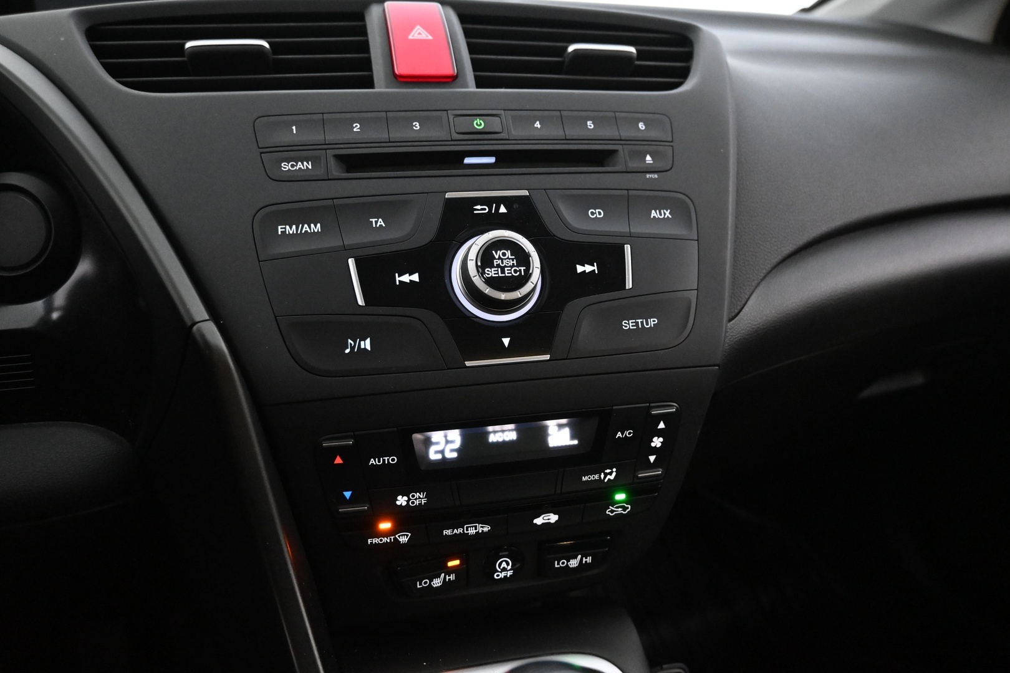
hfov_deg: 64.6
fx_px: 800
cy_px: 336
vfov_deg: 45.7
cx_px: 505
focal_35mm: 28
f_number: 3.8
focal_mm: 19
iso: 5000
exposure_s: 1/30
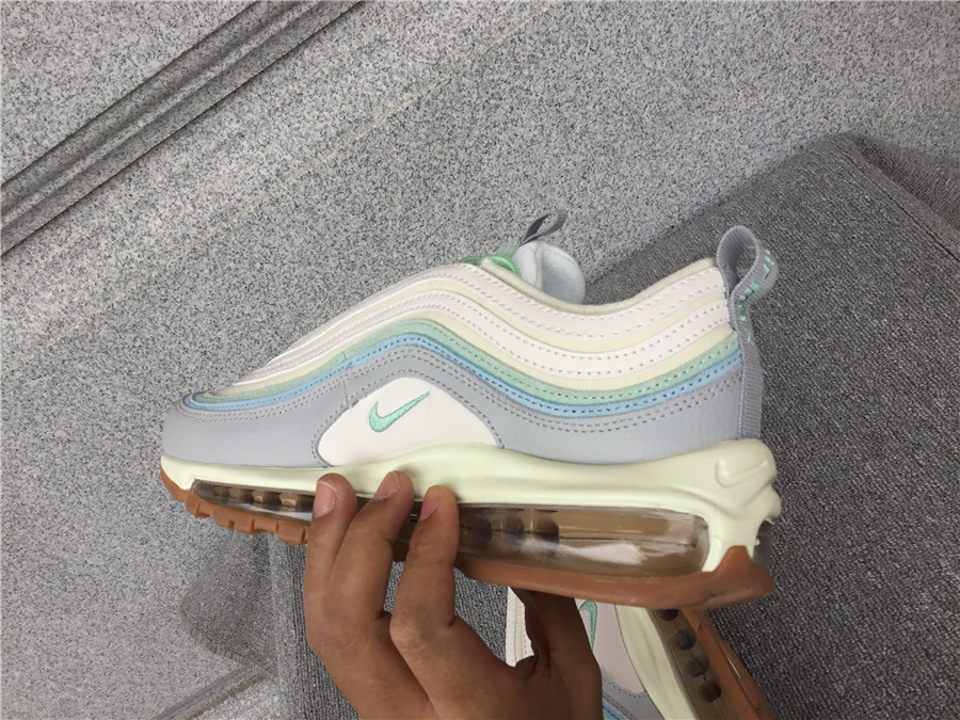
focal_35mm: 31
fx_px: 860
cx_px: 480
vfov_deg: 45.4
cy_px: 360
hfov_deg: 58.4
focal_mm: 3.3
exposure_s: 1/242
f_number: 2.4
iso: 25
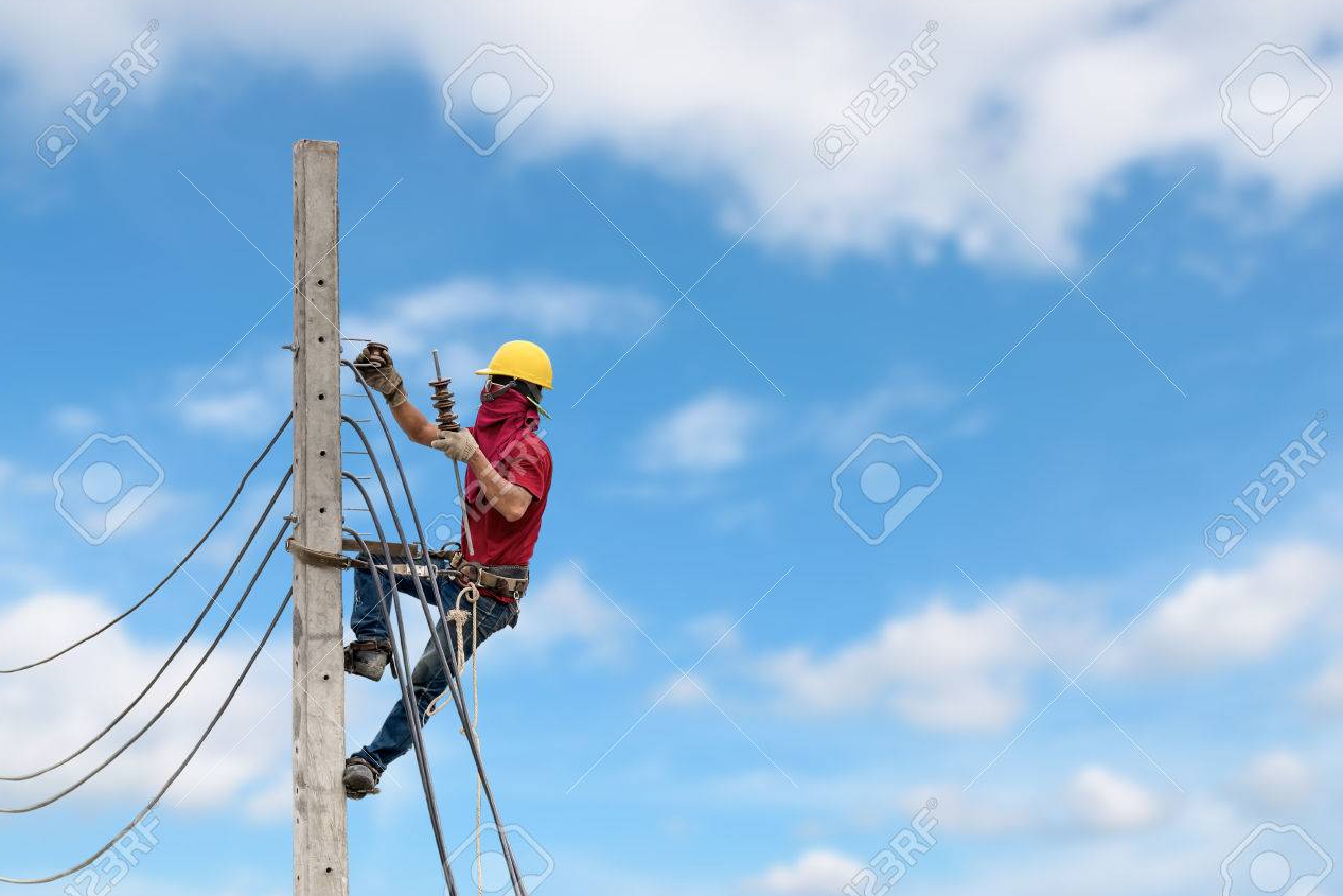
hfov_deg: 48.5
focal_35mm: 40
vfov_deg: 33.4
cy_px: 445
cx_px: 684
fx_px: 1492
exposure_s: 1/60
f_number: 22
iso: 100
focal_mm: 26
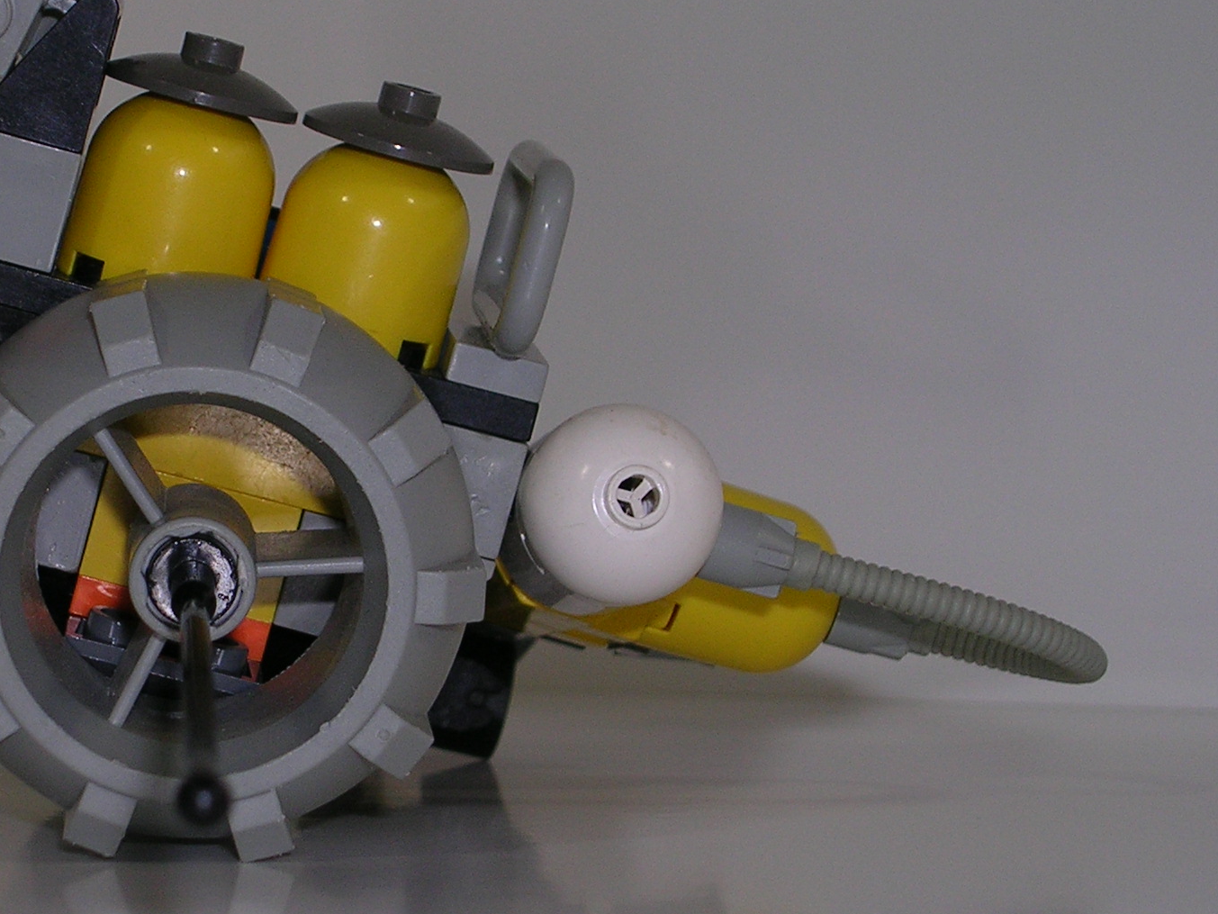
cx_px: 316
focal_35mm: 109
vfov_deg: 13.6
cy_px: 387
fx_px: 3836
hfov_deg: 17.9
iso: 50
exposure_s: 1/60.1
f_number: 3.7
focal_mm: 10.9
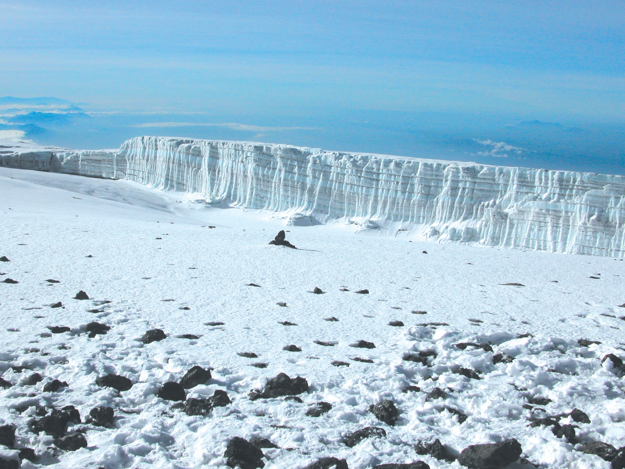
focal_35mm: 41
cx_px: 274
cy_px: 204
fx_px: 740
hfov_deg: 45.7
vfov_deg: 35.1
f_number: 8
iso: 100
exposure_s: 1/683
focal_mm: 8.9
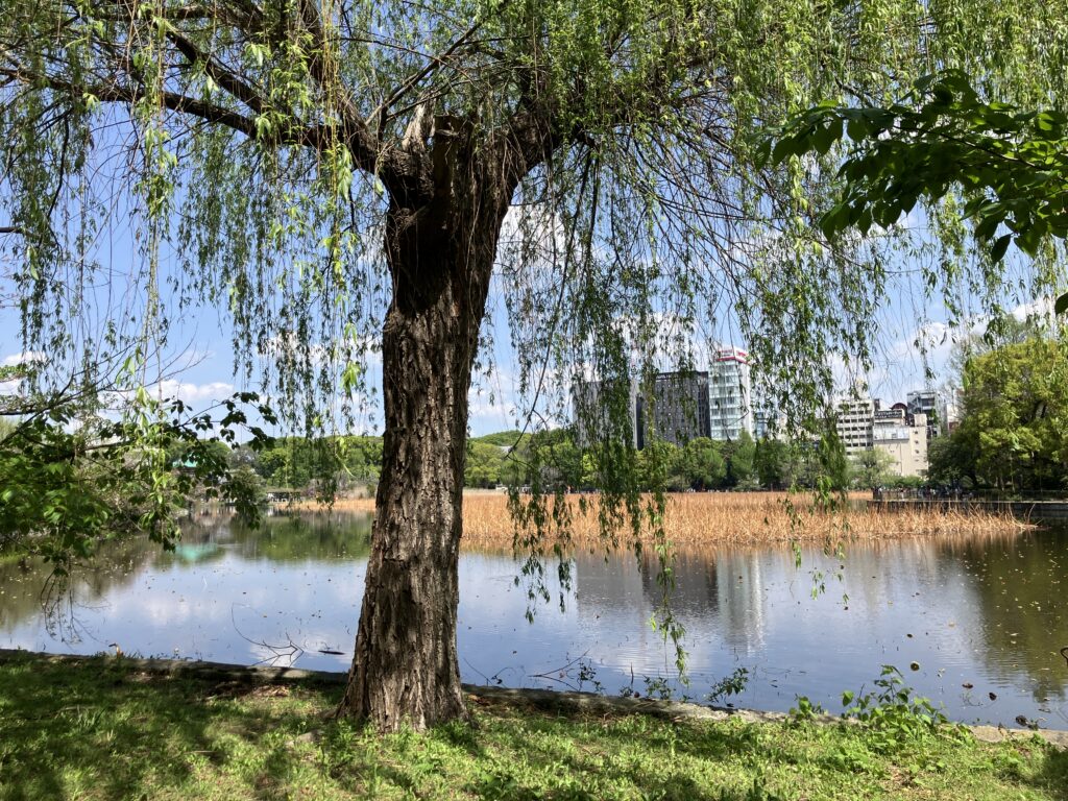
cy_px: 400
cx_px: 534
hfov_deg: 63.4
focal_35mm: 28
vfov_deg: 49.7
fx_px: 864
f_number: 1.8
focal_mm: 3.99
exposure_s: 1/1473
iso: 32
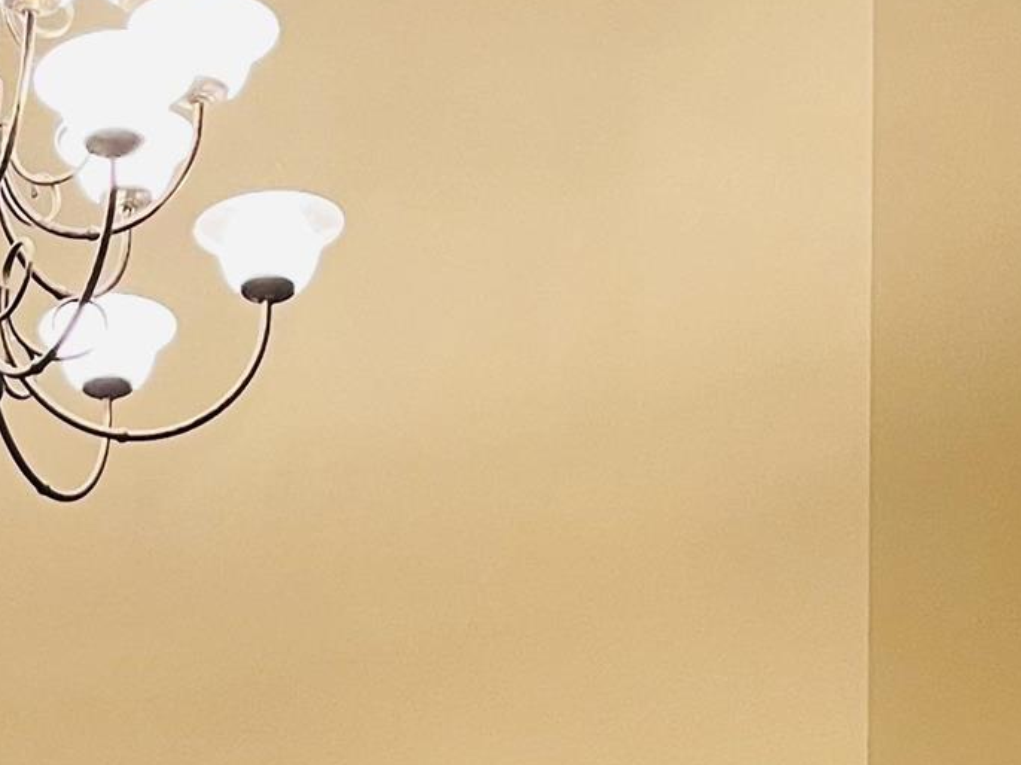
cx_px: -153
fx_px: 3302
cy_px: 1509
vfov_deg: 11.9
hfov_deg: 16.9
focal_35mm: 112
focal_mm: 5.1
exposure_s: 1/60
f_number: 1.6
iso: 320
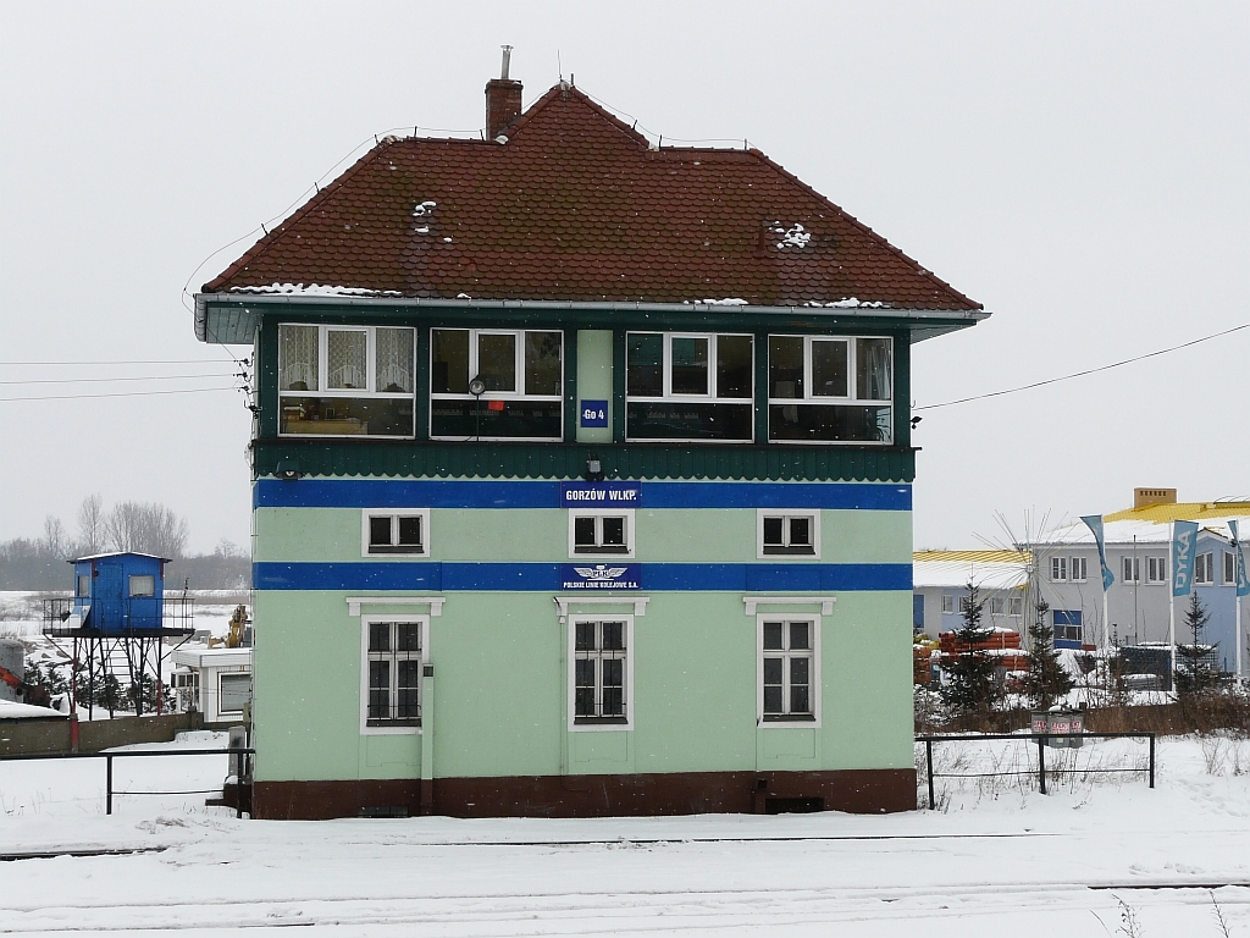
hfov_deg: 32.7
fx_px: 2131
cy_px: 469
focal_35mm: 59
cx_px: 625
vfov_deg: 24.8
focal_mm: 9.8
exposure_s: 1/400
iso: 100
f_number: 5.6
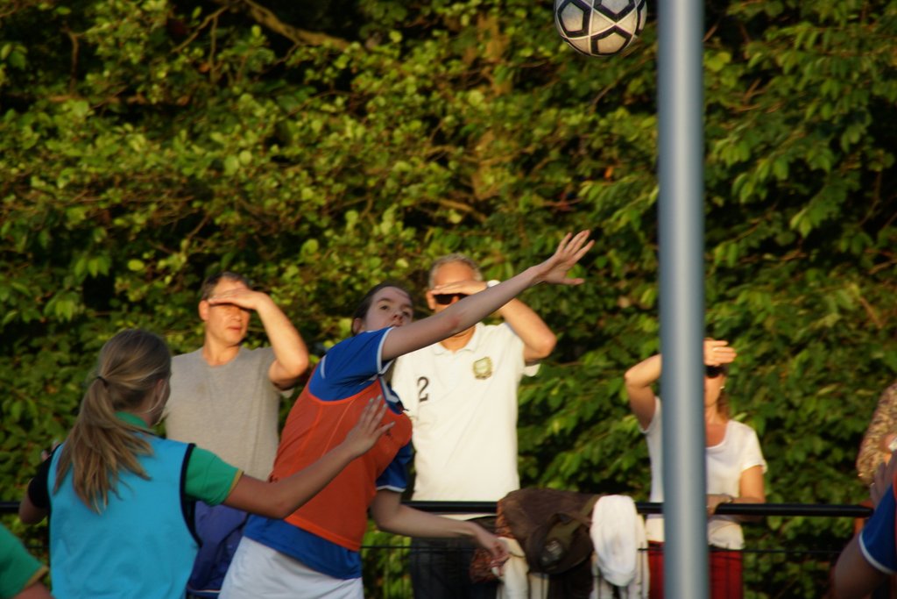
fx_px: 9344
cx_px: 448
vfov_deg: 3.7
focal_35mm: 375
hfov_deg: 5.5
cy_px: 300
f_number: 8
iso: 400
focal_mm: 250
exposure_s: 1/400
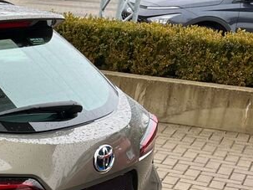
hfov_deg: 19.1
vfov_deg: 16.5
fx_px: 643
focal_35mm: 88
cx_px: -141
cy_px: 185
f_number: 1.6
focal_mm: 5.1
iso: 100
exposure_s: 1/121
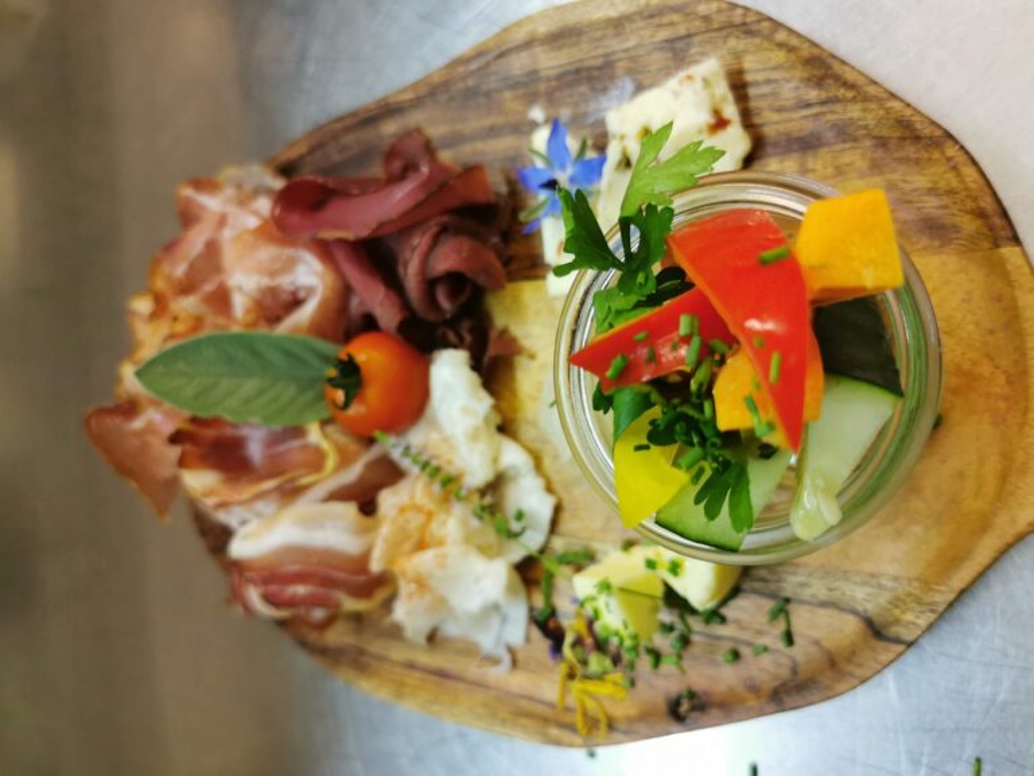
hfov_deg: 65.3
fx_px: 807
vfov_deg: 51.4
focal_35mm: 27
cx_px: 517
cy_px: 388
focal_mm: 5.56
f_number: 1.6
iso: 200
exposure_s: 1/100
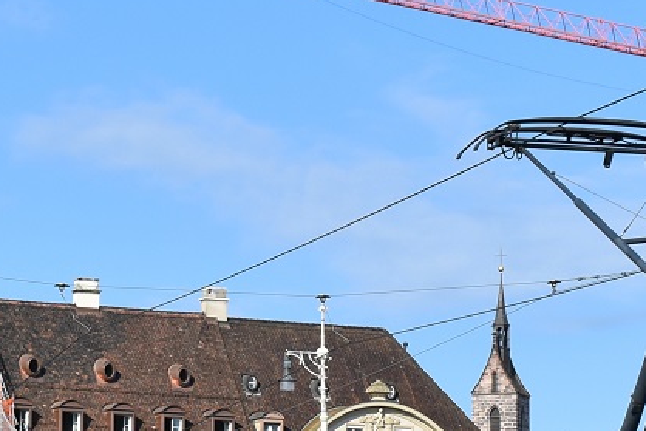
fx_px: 3267
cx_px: 363
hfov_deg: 11.3
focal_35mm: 182
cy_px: 528
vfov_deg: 7.5
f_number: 10
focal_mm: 34
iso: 200
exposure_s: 1/400
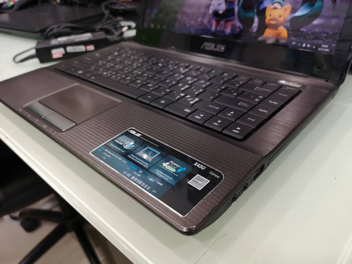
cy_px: 132
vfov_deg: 51.4
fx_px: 275
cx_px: 176
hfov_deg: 65.3
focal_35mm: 27
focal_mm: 3.95
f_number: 1.8
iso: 160
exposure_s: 1/33.3
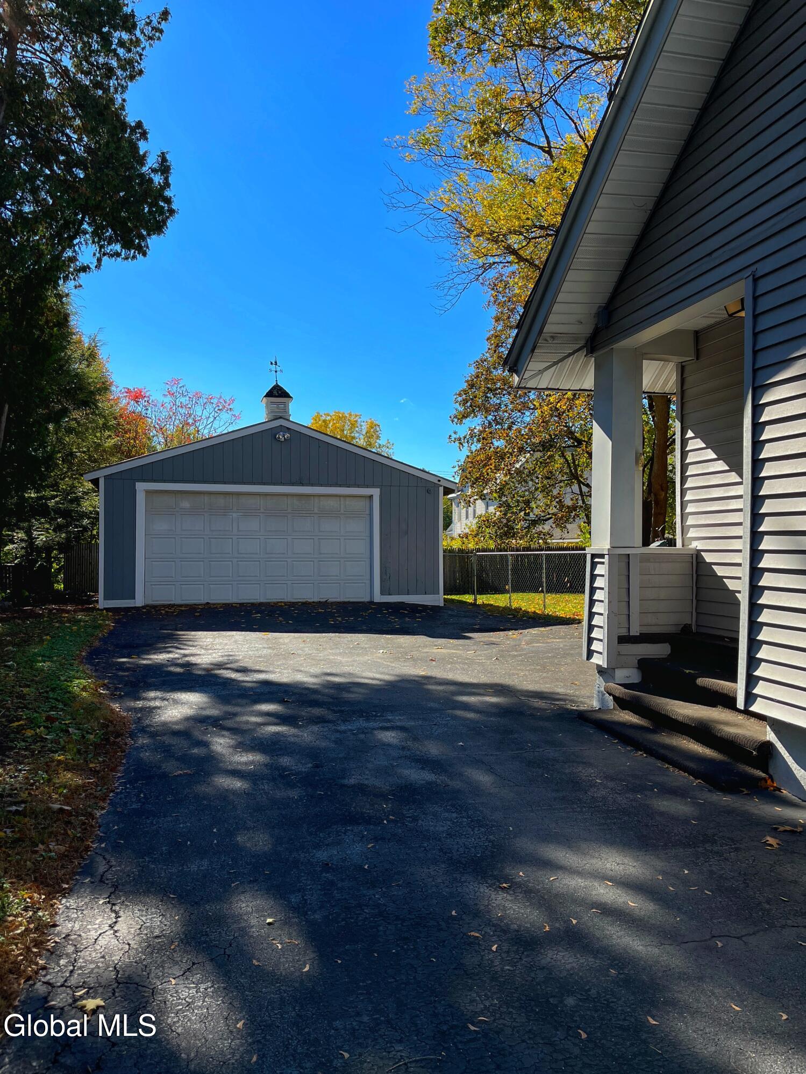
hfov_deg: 53.1
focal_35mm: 26
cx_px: 403
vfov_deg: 67.3
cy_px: 537
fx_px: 807
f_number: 1.6
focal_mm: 5.1
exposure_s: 1/3448
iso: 50
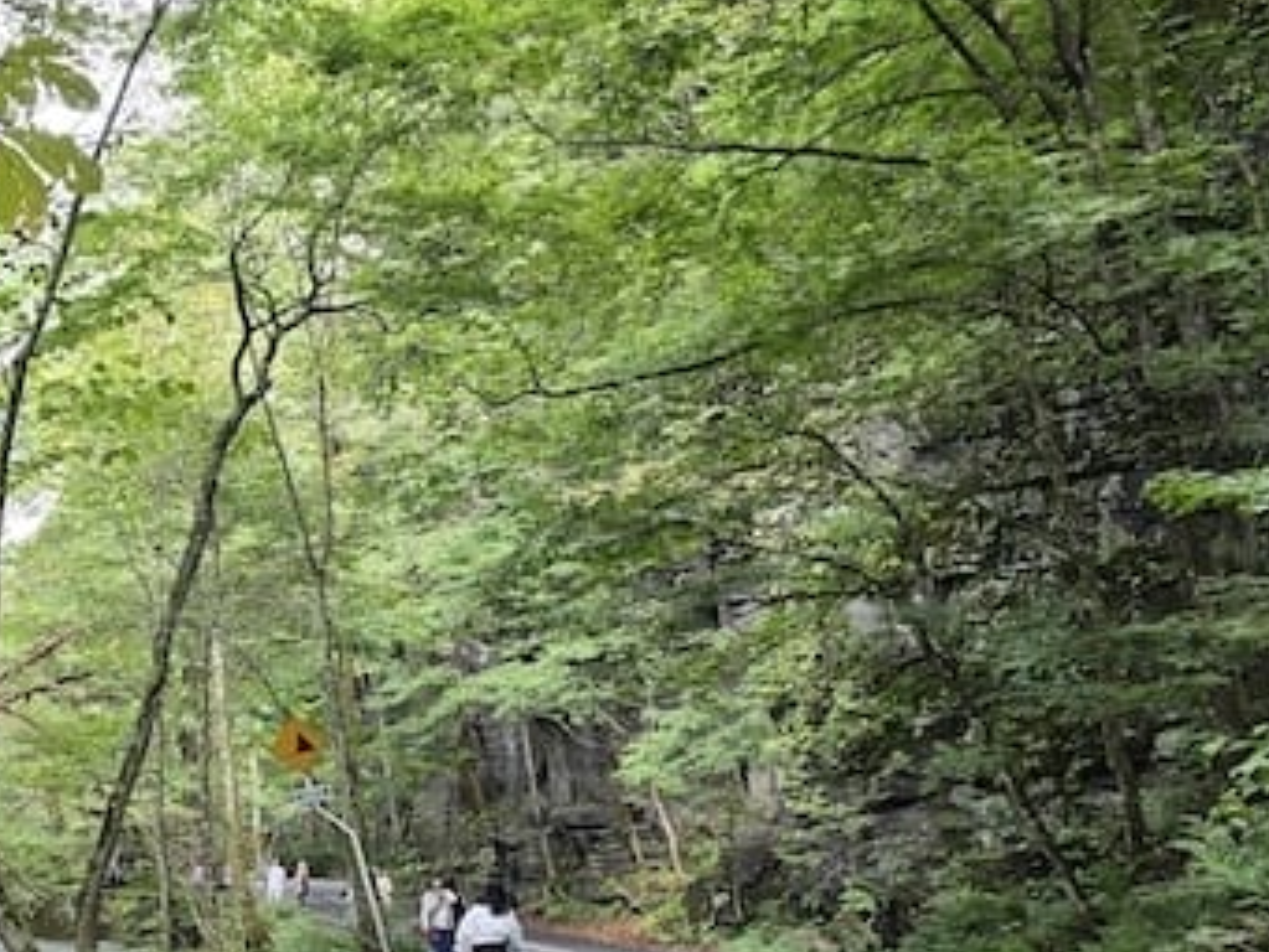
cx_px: -56
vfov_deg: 26.9
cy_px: 614
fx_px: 1980
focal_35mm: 54
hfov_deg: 32.2
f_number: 1.7
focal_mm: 6.3
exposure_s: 1/180
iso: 100
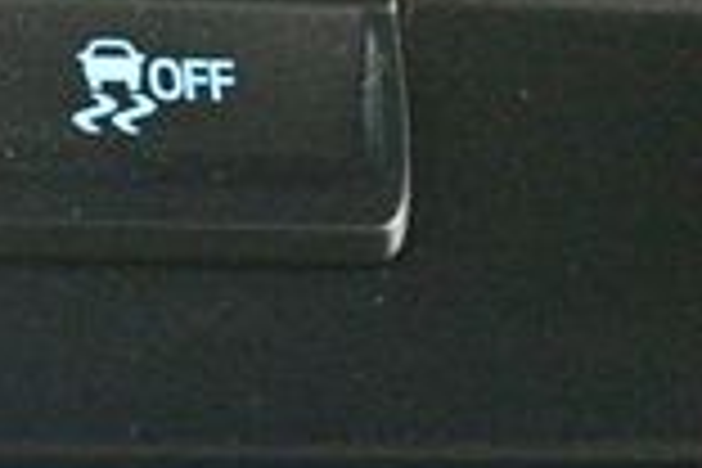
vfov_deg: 6.2
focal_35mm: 221
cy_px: 72
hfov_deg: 8.8
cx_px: -734
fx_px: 4309
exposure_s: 1/30
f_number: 5
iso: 12800
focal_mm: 36
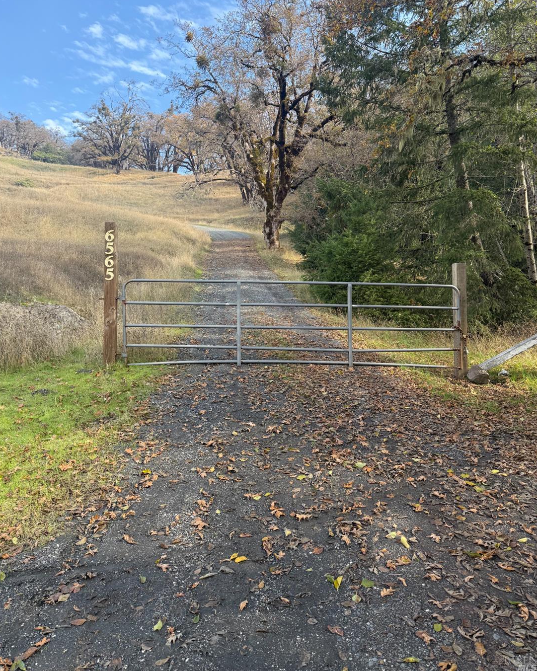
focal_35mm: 26
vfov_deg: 65.9
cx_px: 266
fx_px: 516
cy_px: 306
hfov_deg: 54.9
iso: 100
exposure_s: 1/1174
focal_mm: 6.76
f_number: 1.78
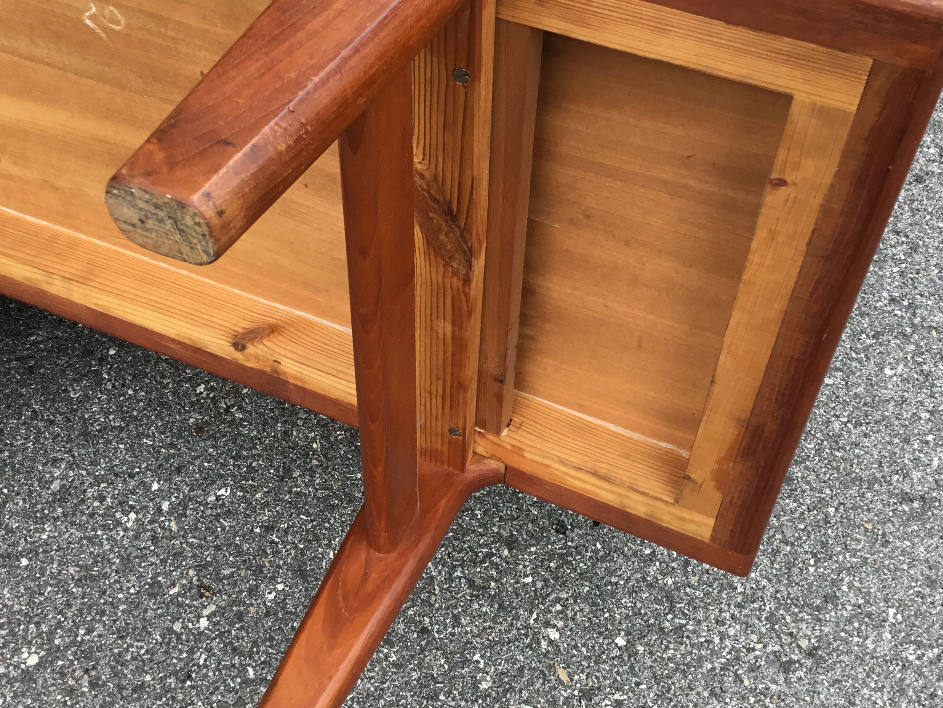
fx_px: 1144
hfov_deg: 44.8
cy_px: 318
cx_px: 475
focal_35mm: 42
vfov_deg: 34.3
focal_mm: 3.3
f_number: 2.4
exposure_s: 1/100
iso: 40
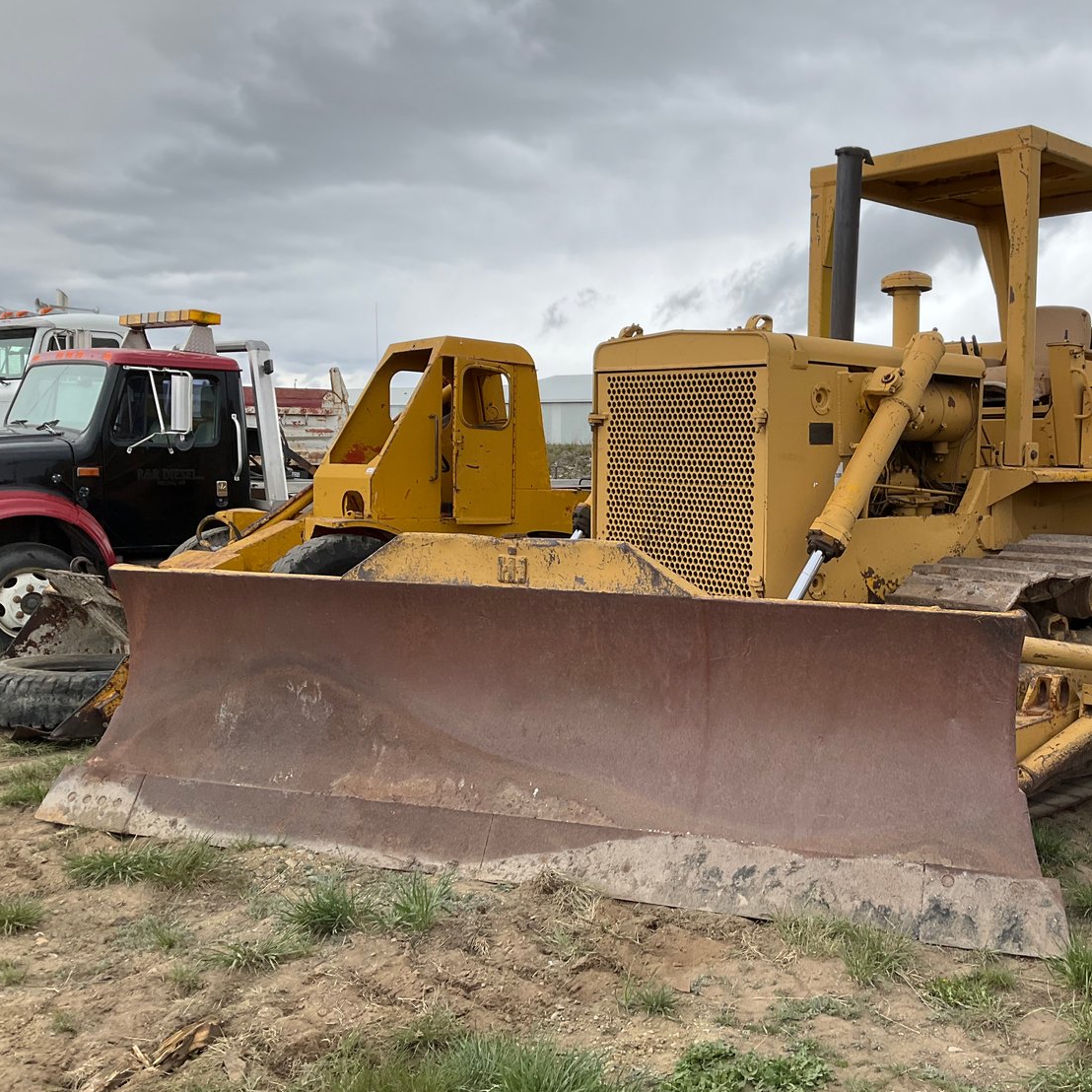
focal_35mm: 35
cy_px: 541
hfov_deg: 46.5
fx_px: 1249
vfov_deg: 47.2
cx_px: 731
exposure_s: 1/574
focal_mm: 3
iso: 25
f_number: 1.8
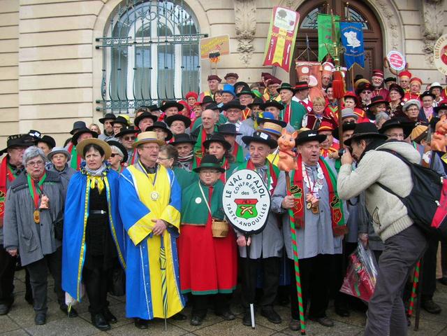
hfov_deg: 52.6
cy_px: 168
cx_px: 224
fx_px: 452
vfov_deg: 40.7
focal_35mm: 35
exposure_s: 1/205
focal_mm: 5.8
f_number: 2.8
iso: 50
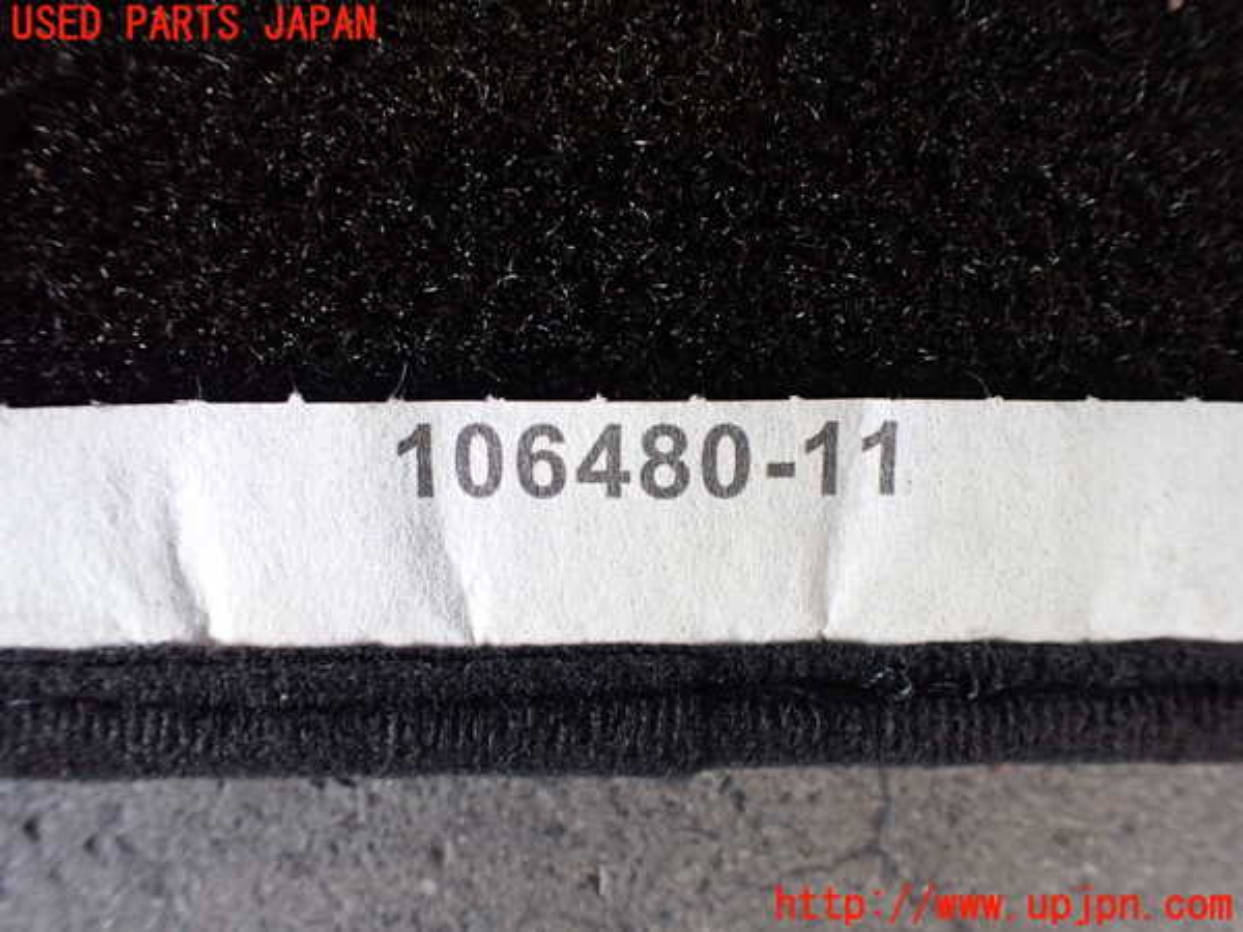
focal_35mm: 30
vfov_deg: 46.8
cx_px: 622
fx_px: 1077
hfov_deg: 60.0
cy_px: 466
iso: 640
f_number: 2.3
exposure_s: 1/125
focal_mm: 5.4
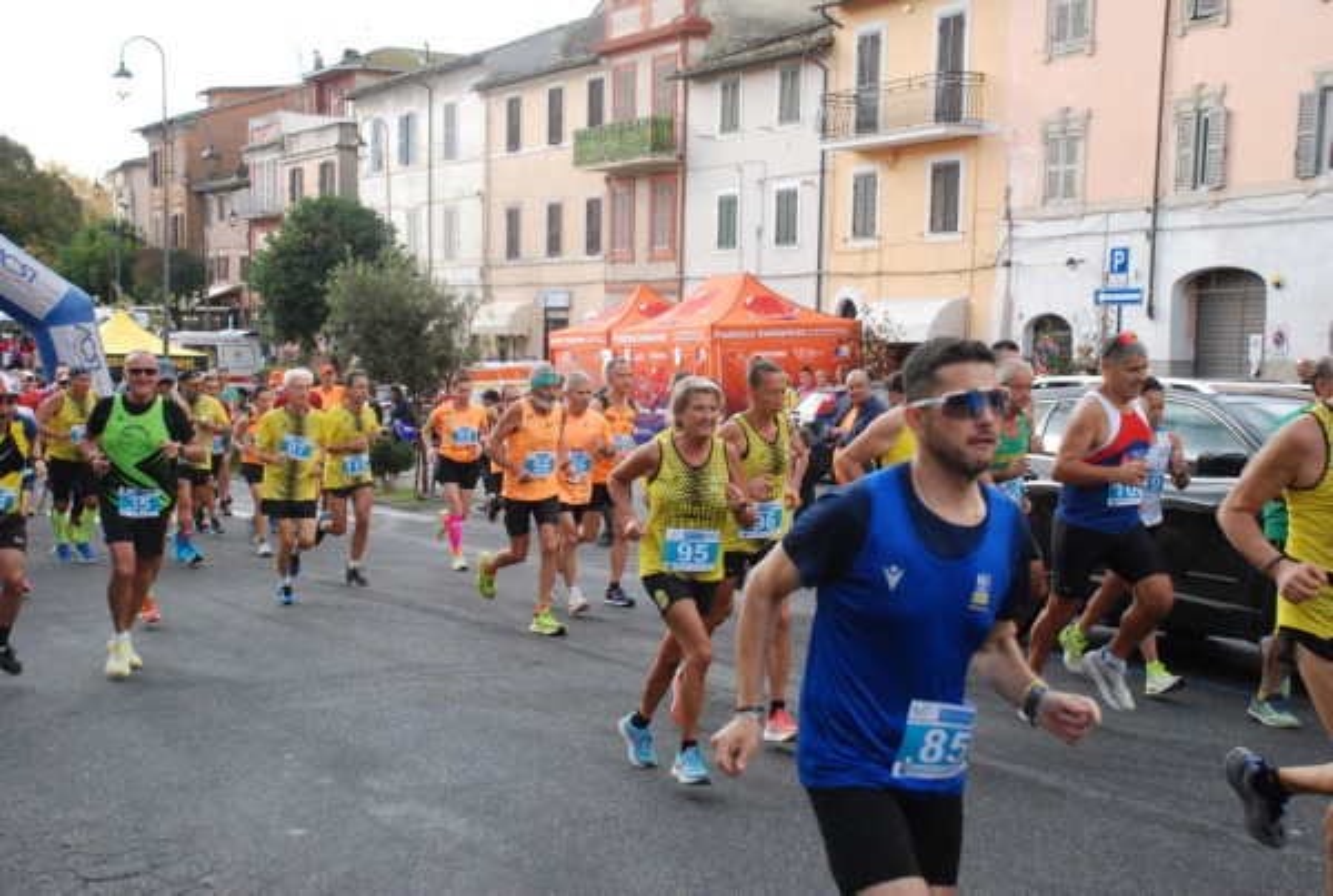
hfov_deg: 41.0
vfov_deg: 28.2
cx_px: 666
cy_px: 448
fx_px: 1781
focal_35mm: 48
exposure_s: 1/1250
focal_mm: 32
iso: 1000
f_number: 5
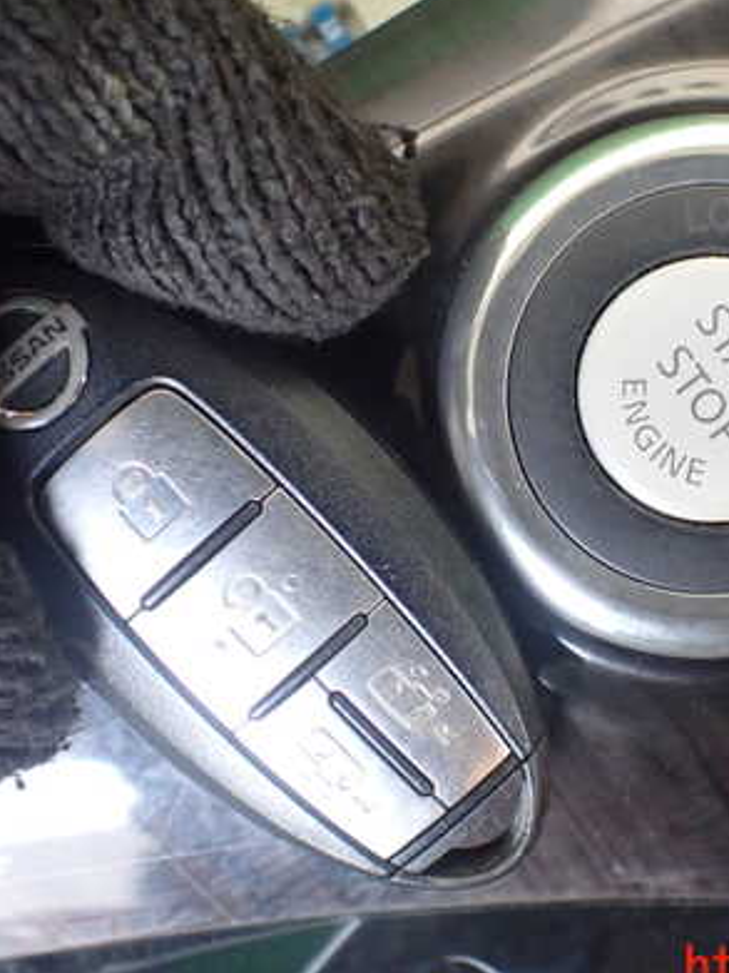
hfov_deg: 31.2
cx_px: 500
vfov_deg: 41.2
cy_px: 440
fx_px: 1292
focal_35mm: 46
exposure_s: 1/125
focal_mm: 5.4
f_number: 2.3
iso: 640
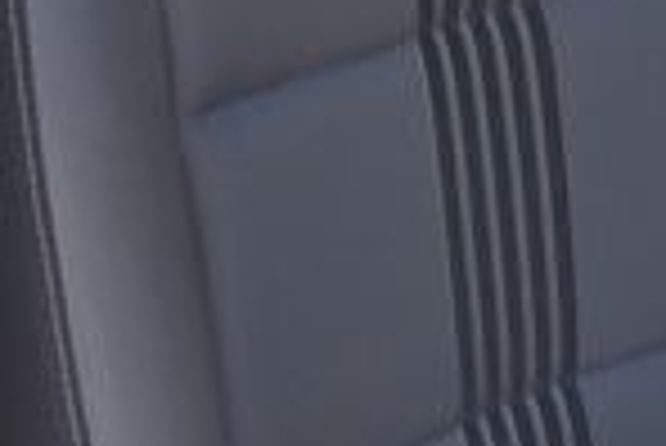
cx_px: 468
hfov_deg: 12.3
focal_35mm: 166
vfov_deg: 8.3
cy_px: 432
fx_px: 3074
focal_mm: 24
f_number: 5.6
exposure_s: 1/125
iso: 500
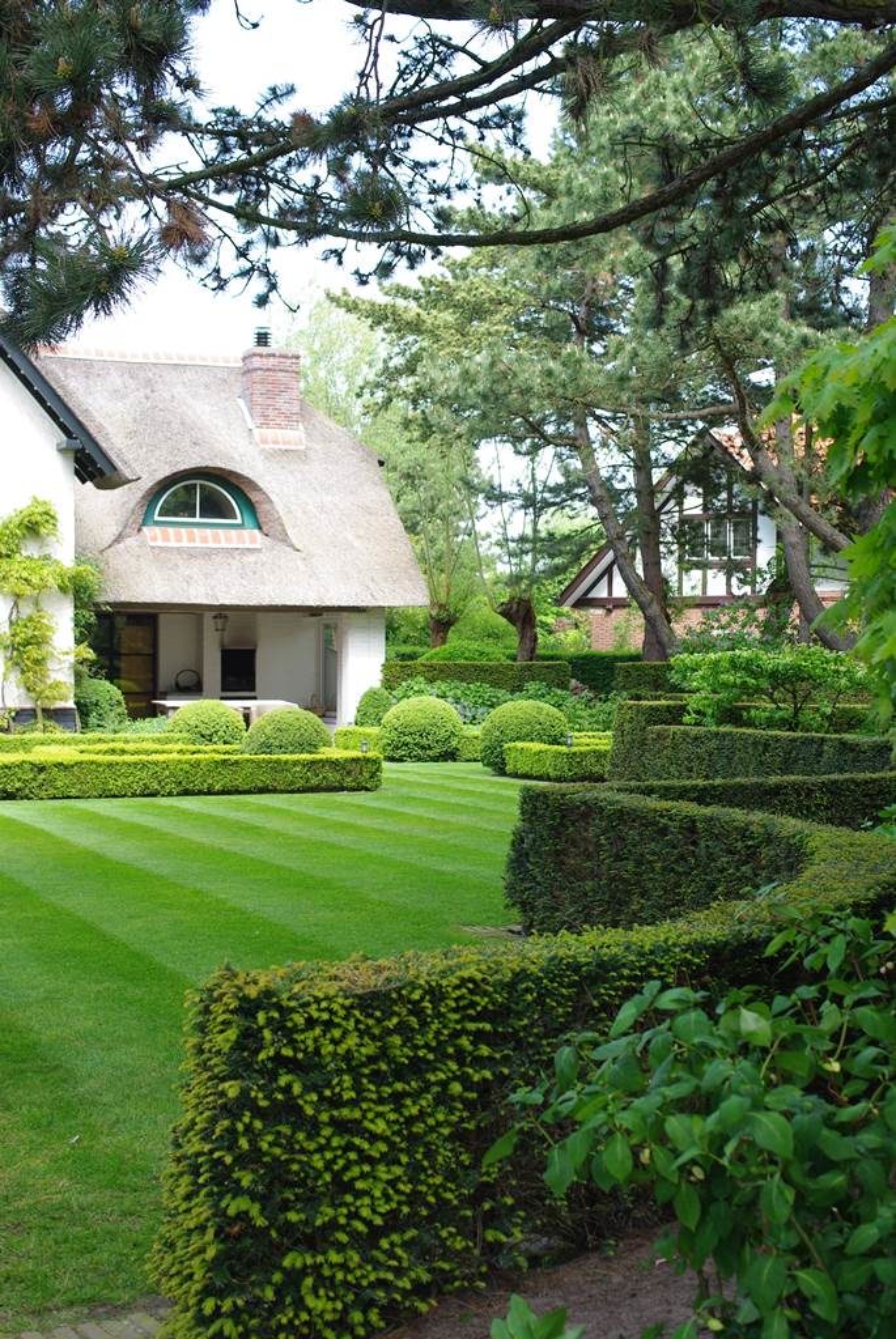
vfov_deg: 38.2
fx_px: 1937
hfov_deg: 26.1
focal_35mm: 52
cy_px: 670
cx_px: 448
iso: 100
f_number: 4
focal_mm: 35
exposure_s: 1/125
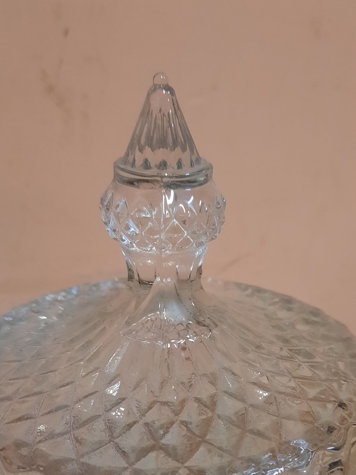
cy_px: 363
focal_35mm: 42
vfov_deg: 43.2
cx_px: 218
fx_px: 576
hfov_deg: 34.2
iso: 320
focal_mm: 4.6
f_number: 2
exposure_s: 1/33
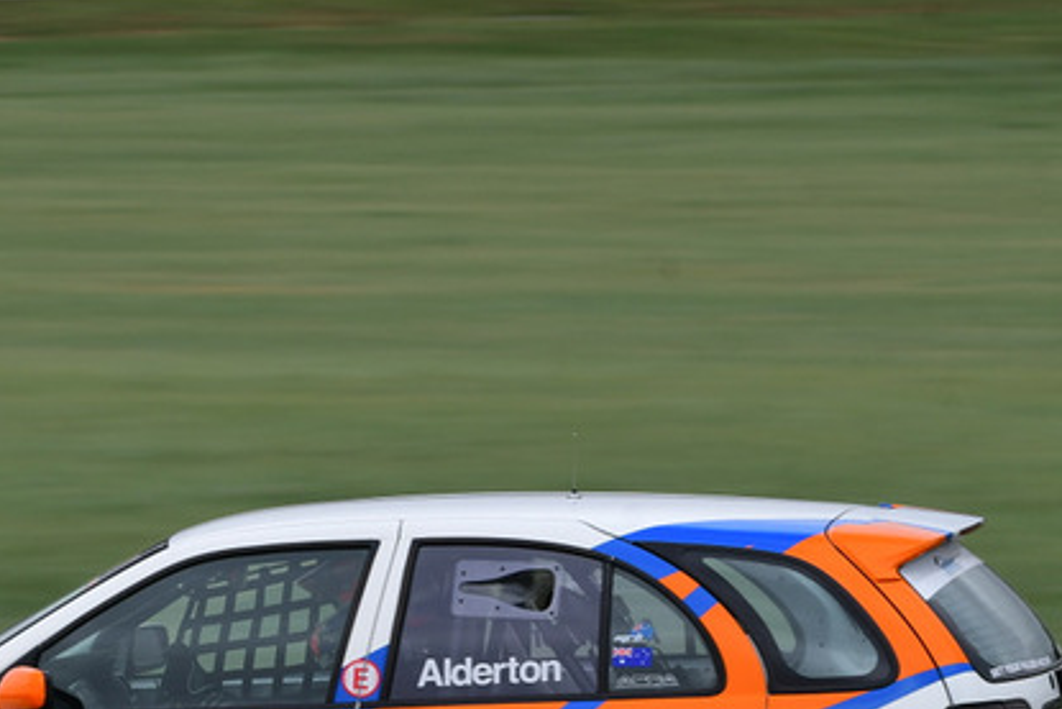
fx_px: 17056
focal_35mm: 578
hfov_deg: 3.6
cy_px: 553
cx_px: 100
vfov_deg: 2.4
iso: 200
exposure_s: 1/250
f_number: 10
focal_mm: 200
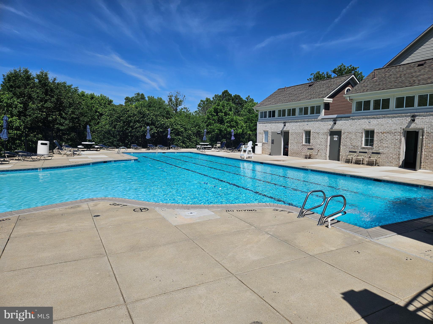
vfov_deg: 58.9
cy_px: 162
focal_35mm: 23
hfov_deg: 73.9
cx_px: 216
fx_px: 288
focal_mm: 5.4
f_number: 1.8
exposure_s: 1/4199
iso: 25
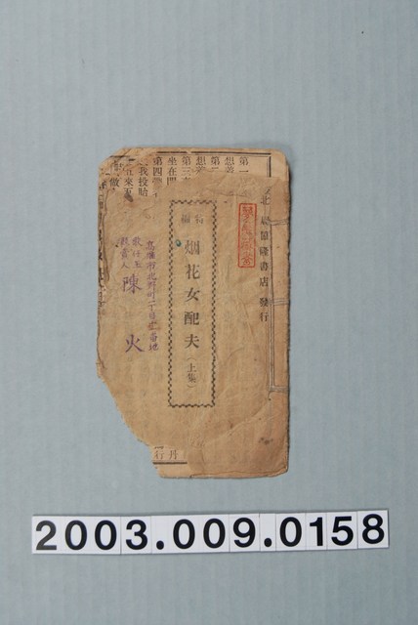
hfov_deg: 21.6
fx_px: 1095
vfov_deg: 31.9
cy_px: 312
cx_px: 209
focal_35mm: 63
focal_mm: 42
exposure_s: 1/125
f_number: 8
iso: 100
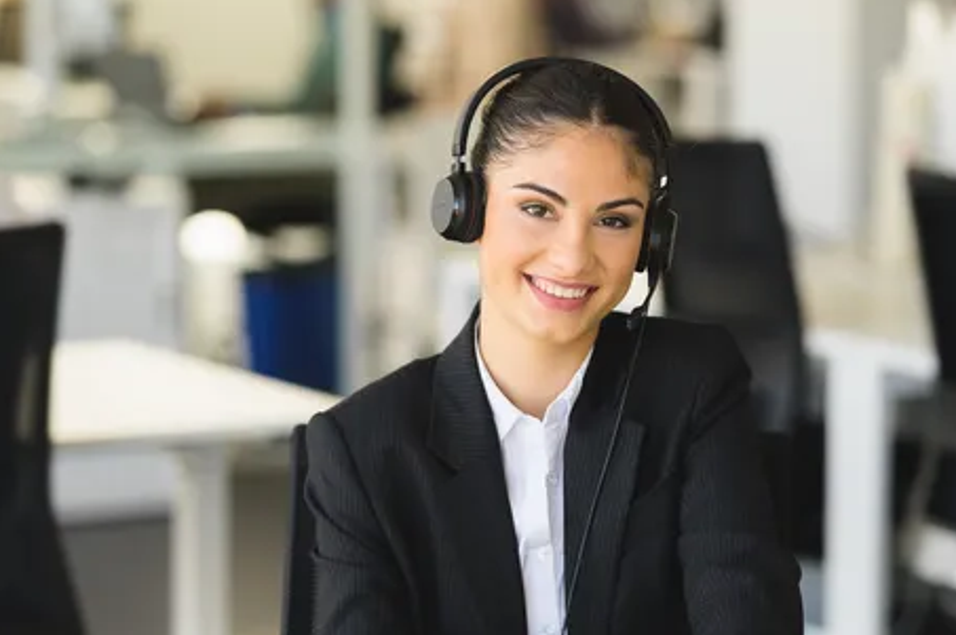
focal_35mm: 139
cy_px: 385
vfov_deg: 9.8
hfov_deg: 14.8
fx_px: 3687
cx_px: 563
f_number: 2.5
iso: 320
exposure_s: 1/400
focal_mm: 105
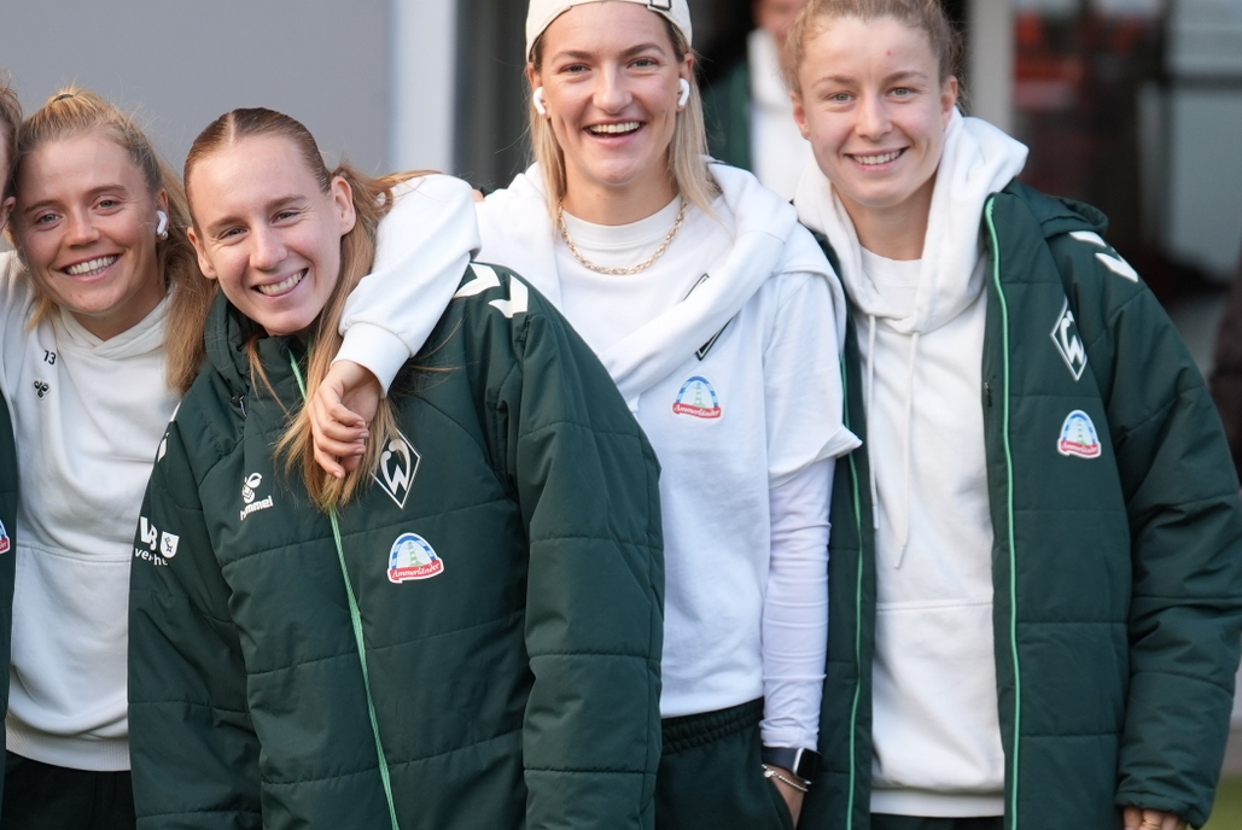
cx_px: 393
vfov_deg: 7.0
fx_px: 6768
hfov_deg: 10.5
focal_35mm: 196
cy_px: 386
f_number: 2.8
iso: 500
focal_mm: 105
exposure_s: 1/1000
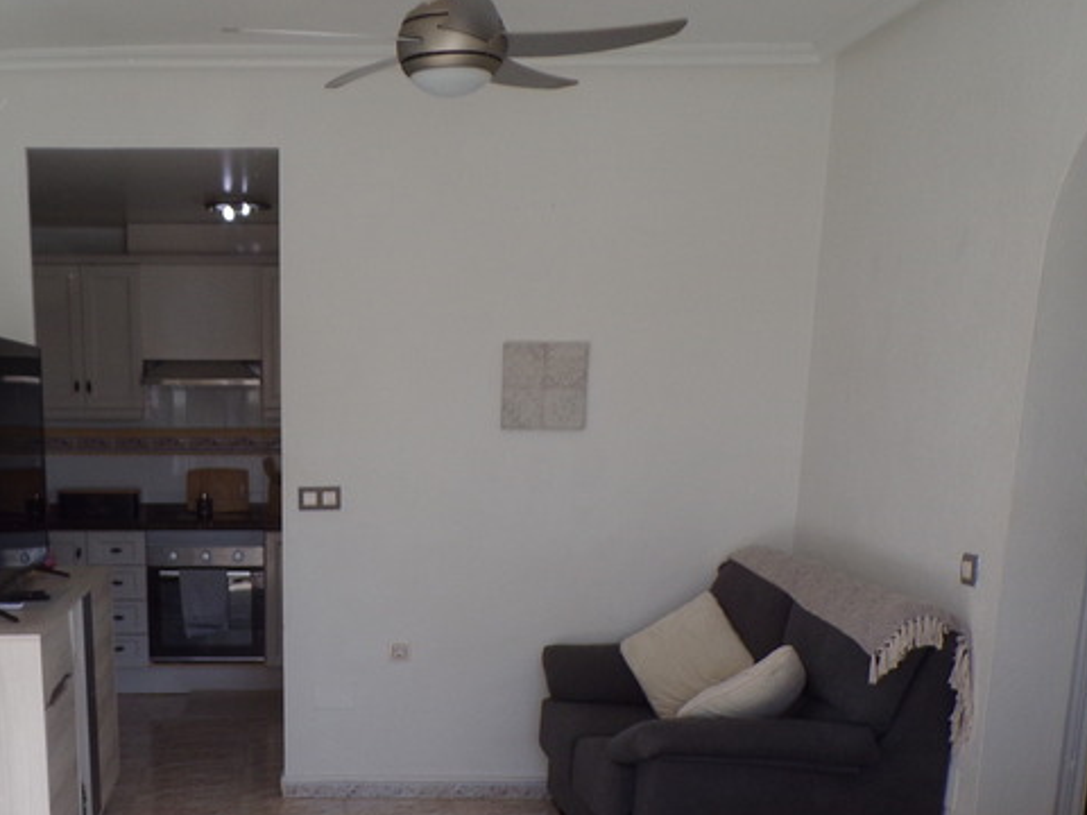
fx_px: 1413
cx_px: 326
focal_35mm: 45
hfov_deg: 41.3
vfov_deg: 30.9
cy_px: 714
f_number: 4.3
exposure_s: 1/100
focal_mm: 4.3
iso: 80
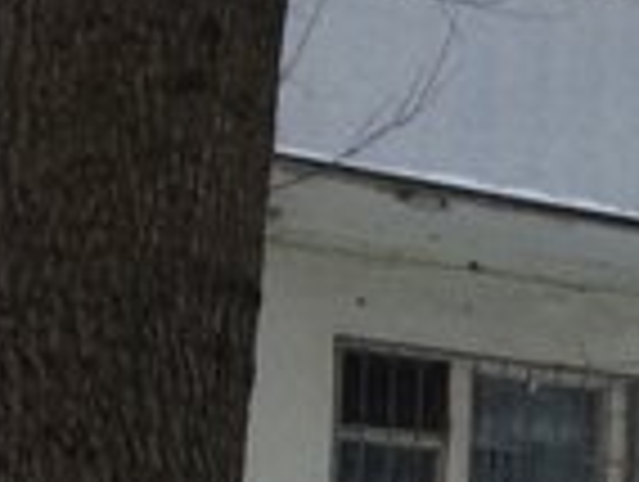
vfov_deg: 8.9
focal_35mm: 163
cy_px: 676
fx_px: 3014
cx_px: 1665
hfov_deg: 10.1
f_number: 2.2
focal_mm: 4.15
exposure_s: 1/50
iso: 40
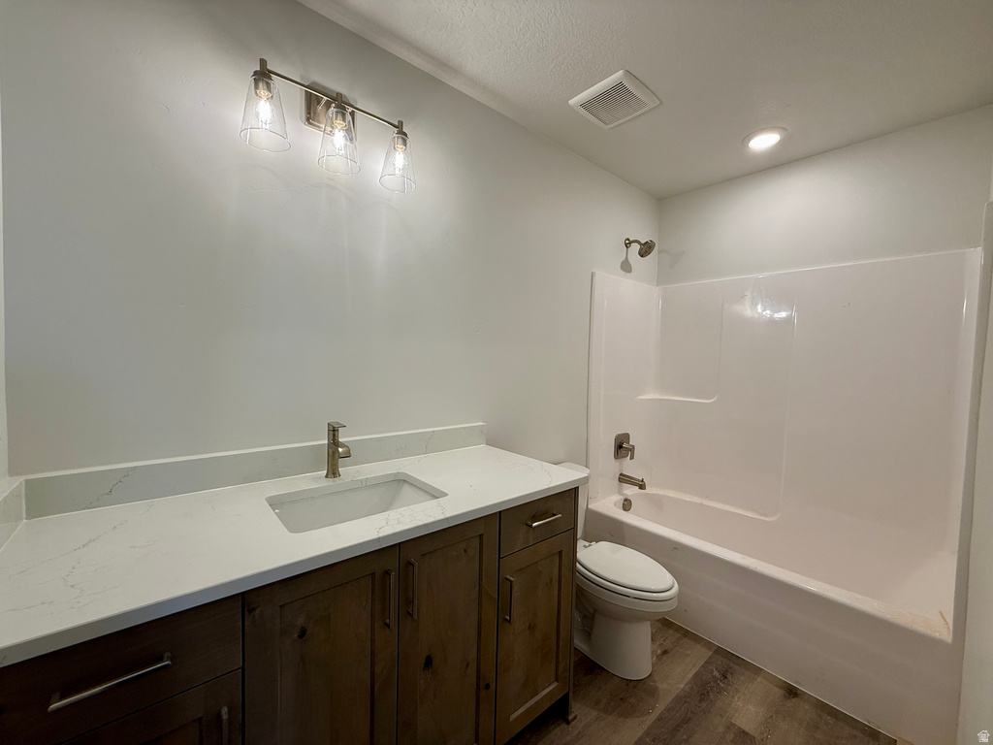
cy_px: 372
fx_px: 402
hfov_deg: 102.1
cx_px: 496
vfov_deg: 85.7
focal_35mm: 14
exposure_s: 1/120
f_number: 2.2
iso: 80
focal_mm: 2.22
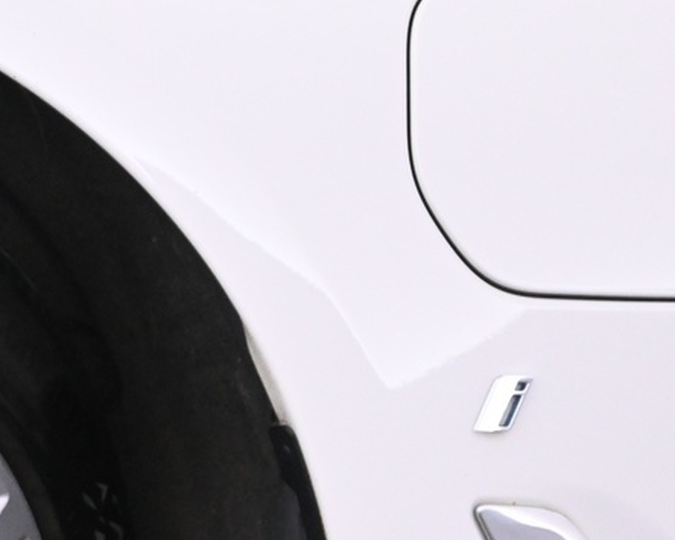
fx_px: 2308
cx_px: -385
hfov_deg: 15.2
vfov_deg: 12.9
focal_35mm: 116
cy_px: 707
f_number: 4.5
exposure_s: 1/60
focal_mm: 22.5
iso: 2500
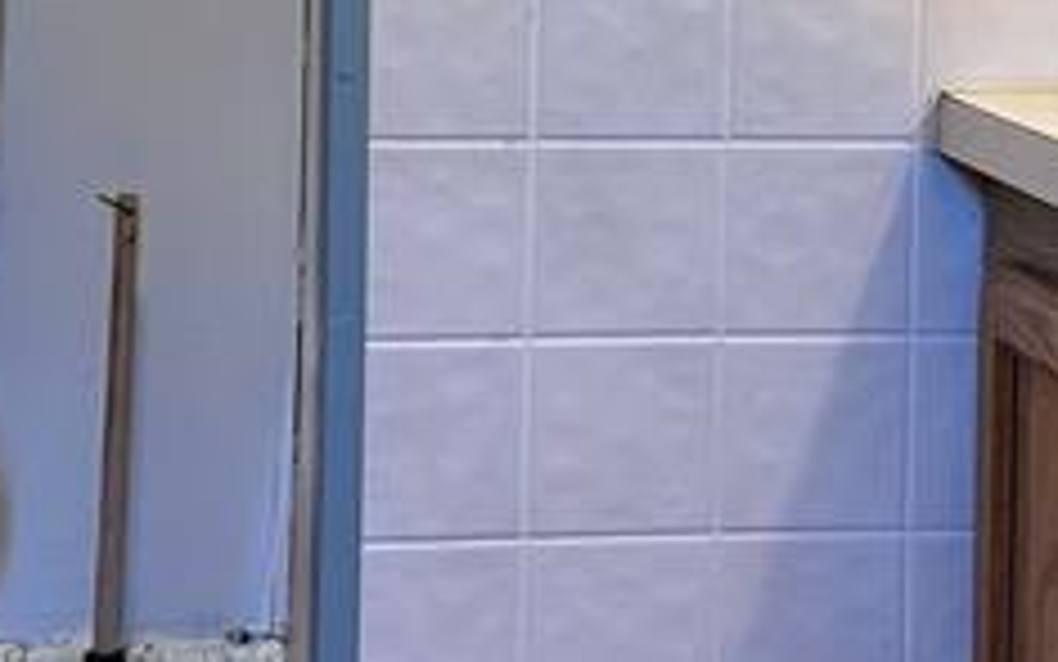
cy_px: -221
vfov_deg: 11.5
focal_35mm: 111
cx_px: 509
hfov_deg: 18.8
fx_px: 3201
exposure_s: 1/60
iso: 125
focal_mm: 6.86
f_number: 1.78
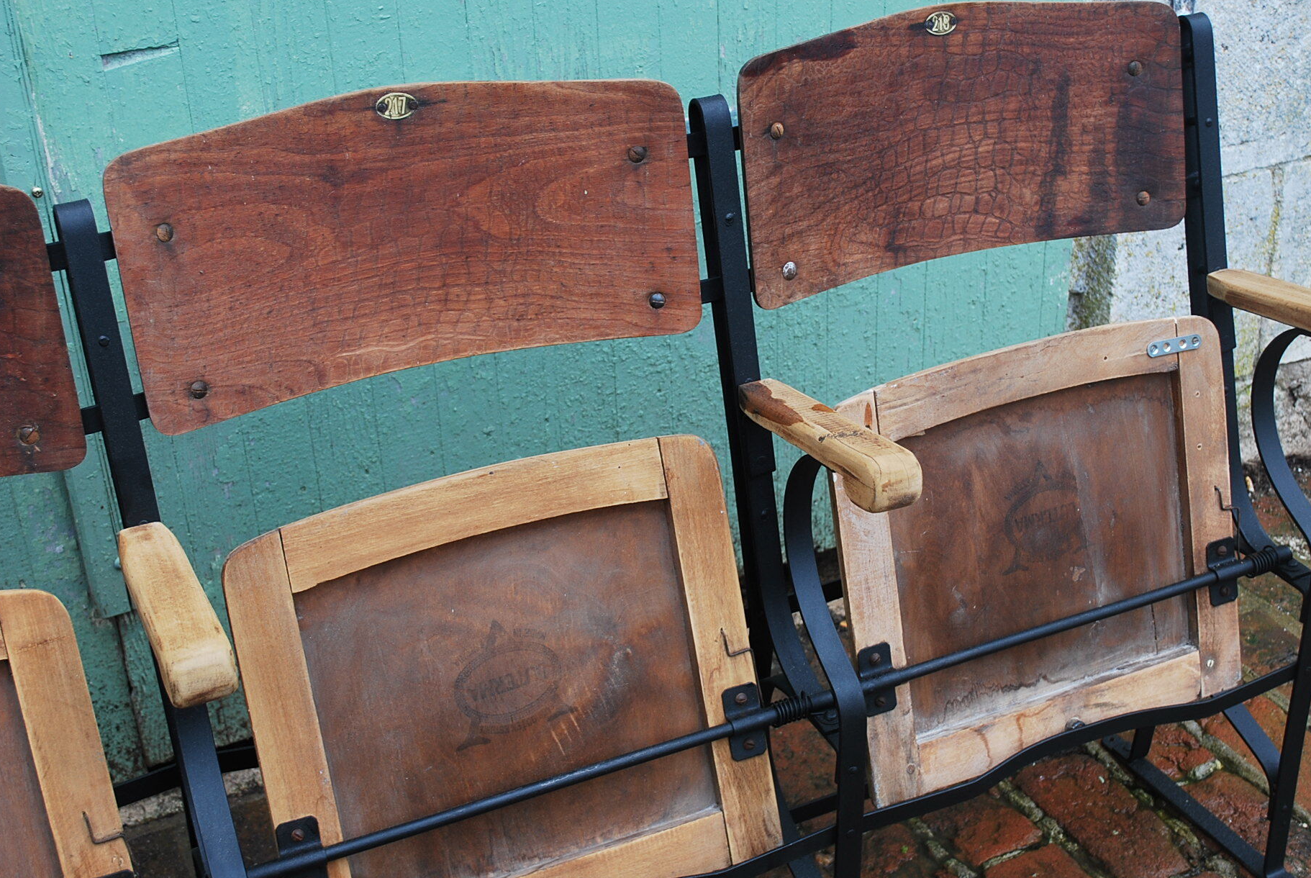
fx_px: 1860
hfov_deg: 38.8
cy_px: 417
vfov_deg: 26.6
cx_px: 687
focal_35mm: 51
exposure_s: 1/100
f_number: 5
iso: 200
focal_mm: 32
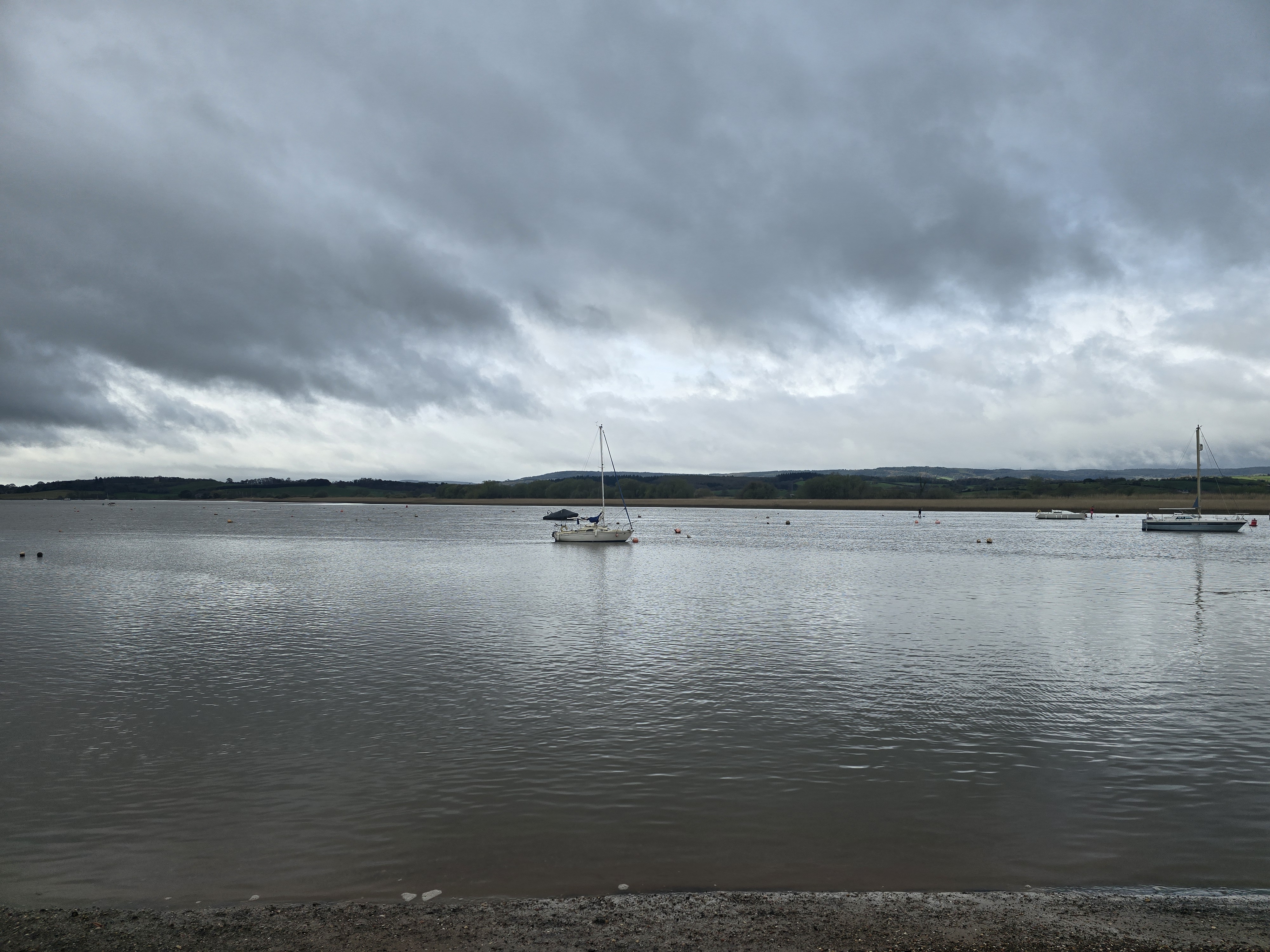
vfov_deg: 58.9
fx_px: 844
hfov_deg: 73.9
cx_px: 635
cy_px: 476
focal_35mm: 23
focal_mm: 6.3
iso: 12
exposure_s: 1/871
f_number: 1.7
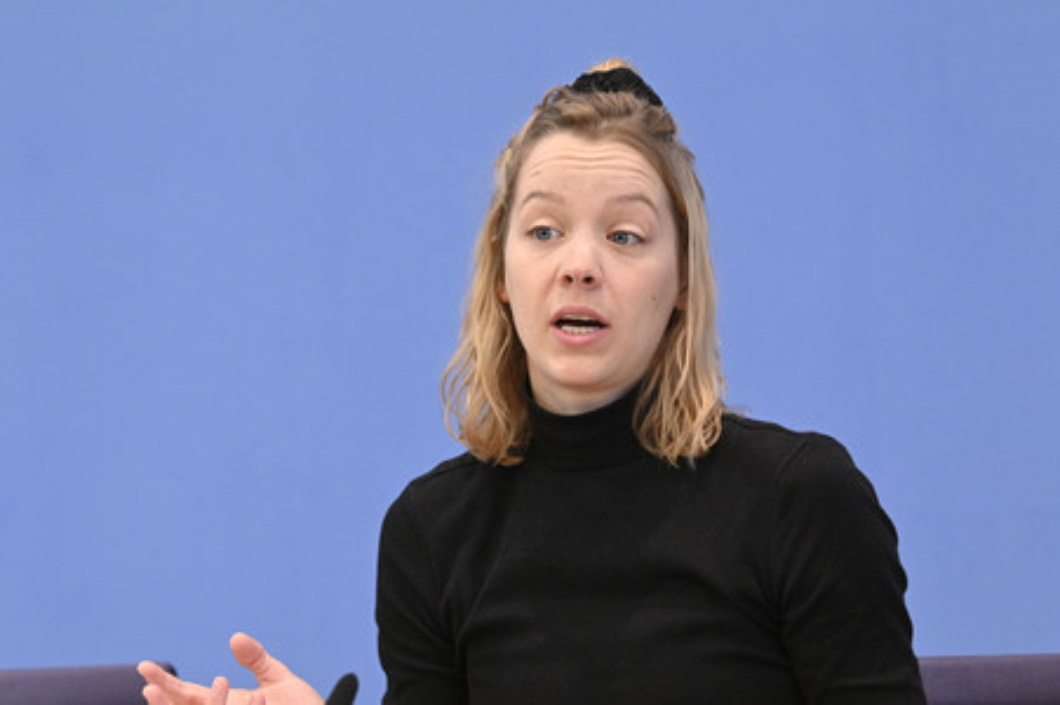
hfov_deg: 17.1
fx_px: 3531
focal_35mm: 120
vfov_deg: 11.4
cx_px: 530
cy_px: 352
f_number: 6.3
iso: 4000
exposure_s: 1/500
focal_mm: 120
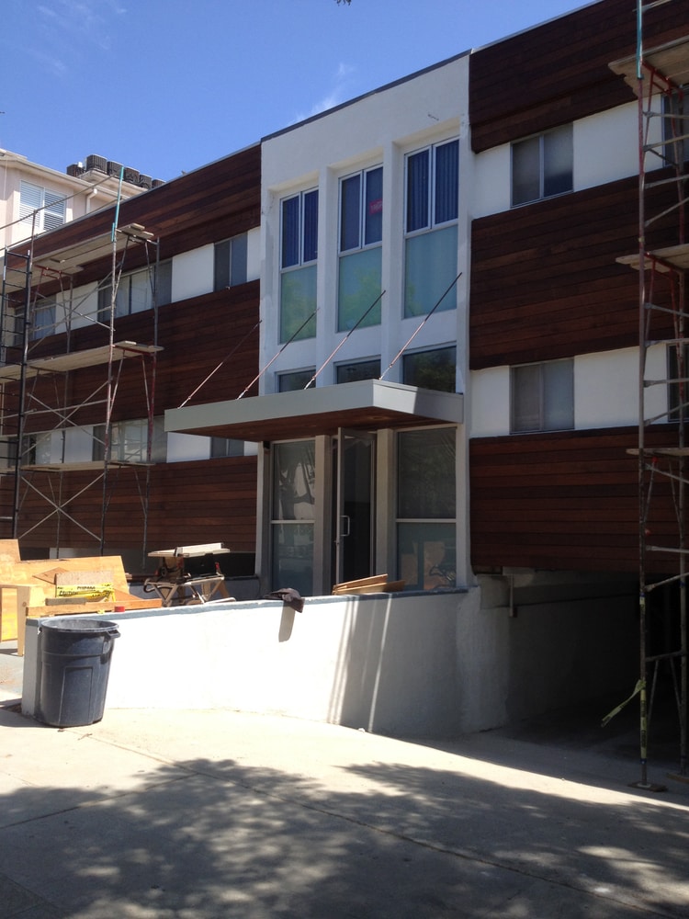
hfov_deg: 40.7
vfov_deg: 52.6
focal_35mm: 35
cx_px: 344
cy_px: 460
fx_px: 929
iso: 64
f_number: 2.4
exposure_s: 1/968
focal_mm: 4.28
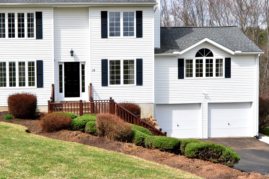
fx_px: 313
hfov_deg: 46.2
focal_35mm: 42
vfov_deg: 31.6
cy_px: 65
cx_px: 109
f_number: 8
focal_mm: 20
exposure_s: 1/320
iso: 250
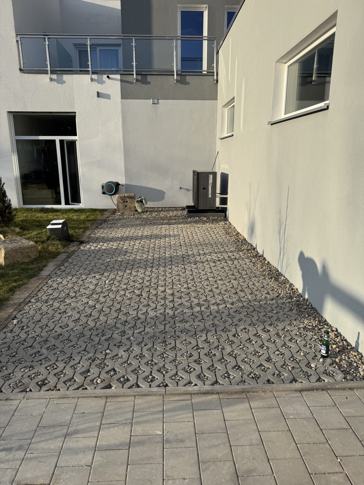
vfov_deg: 71.6
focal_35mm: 24
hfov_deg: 56.8
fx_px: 336
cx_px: 182
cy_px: 242
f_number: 1.78
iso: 80
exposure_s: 1/3802
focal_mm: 6.76
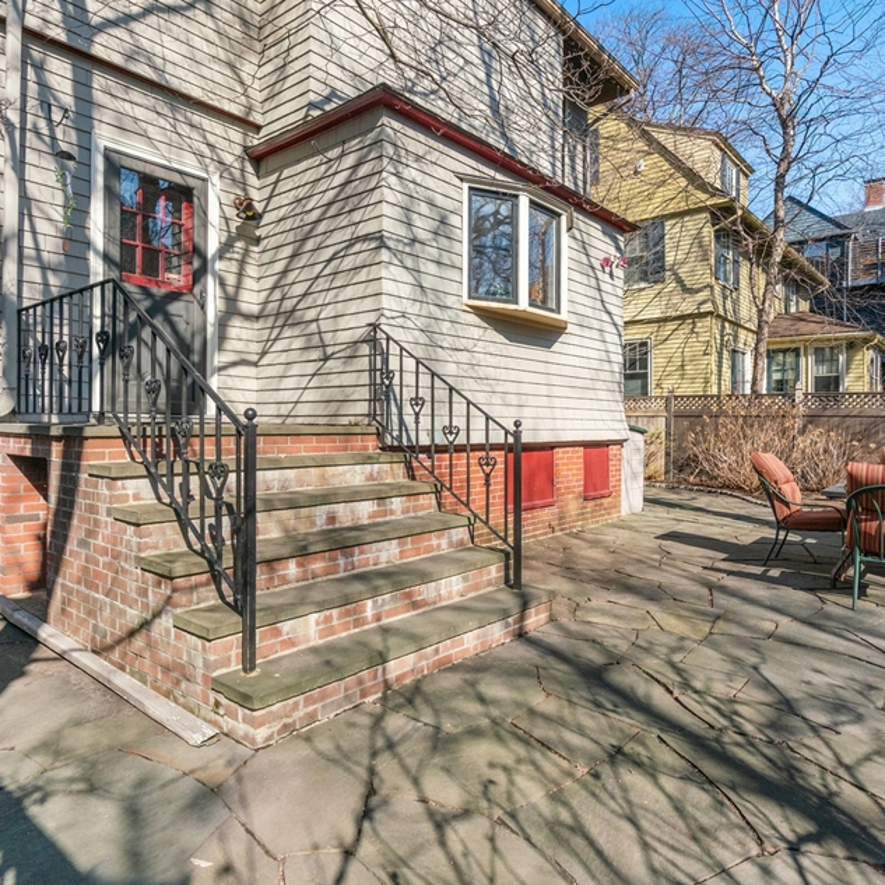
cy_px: 419
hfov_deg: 69.6
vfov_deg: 69.6
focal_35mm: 22
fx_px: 636
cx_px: 466
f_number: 7.1
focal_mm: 16
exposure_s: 1/1000
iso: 1250
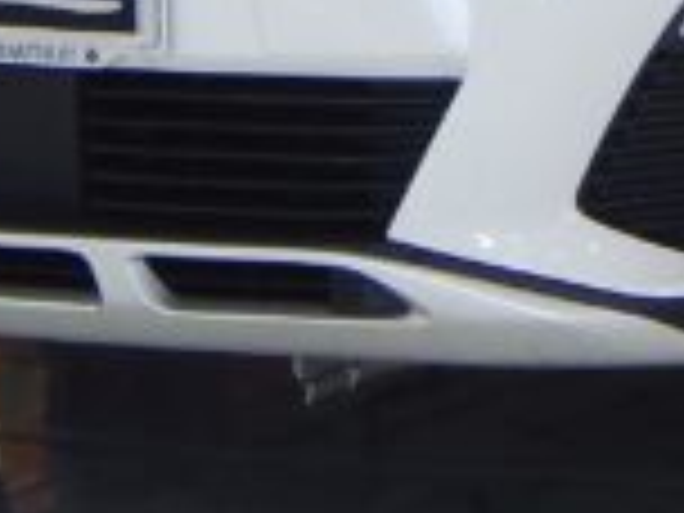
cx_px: 864
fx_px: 9267
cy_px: -562
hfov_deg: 4.2
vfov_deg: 3.1
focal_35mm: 469
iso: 160
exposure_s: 1/30
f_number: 4.4
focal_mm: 16.6
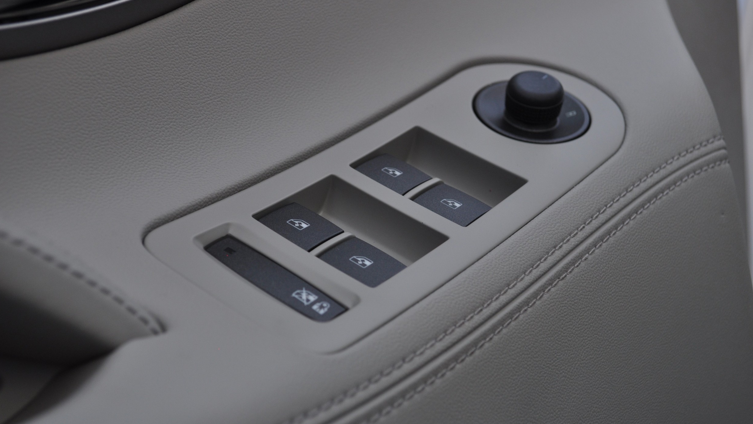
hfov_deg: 38.5
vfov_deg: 22.2
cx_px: 374
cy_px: 183
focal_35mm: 54
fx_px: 1078
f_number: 5.6
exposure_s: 1/125
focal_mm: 34
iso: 280
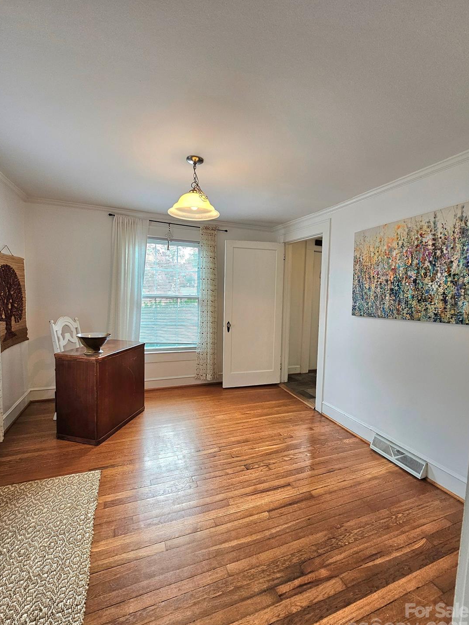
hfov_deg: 85.7
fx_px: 253
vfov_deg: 102.1
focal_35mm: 14
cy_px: 313
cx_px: 234
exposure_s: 1/60.2
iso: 80
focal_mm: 2.2
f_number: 2.2
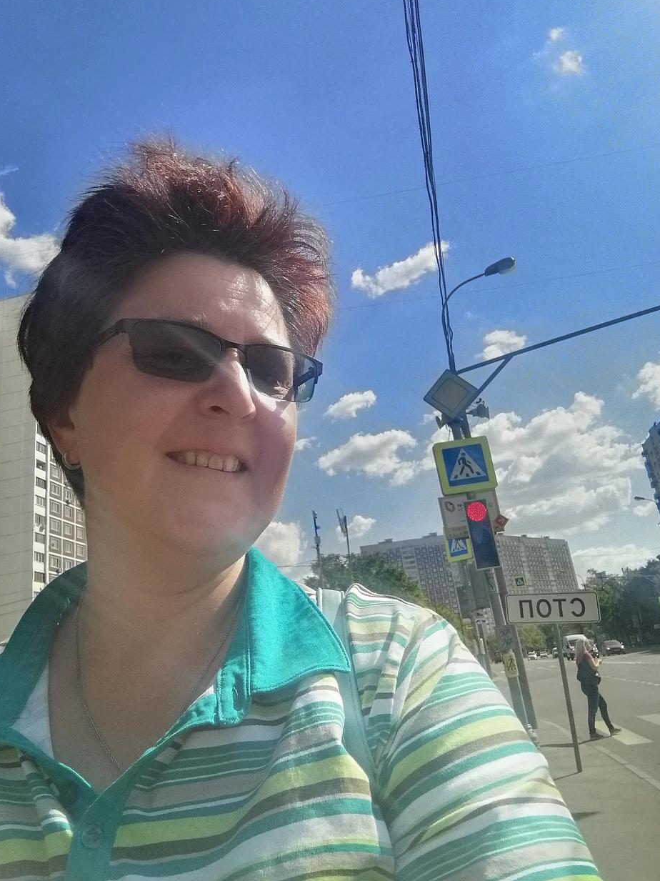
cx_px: 323
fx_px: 687
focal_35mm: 27
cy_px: 425
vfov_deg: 65.3
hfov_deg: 51.3
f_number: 2
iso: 50
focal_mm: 2.7
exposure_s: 1/1462
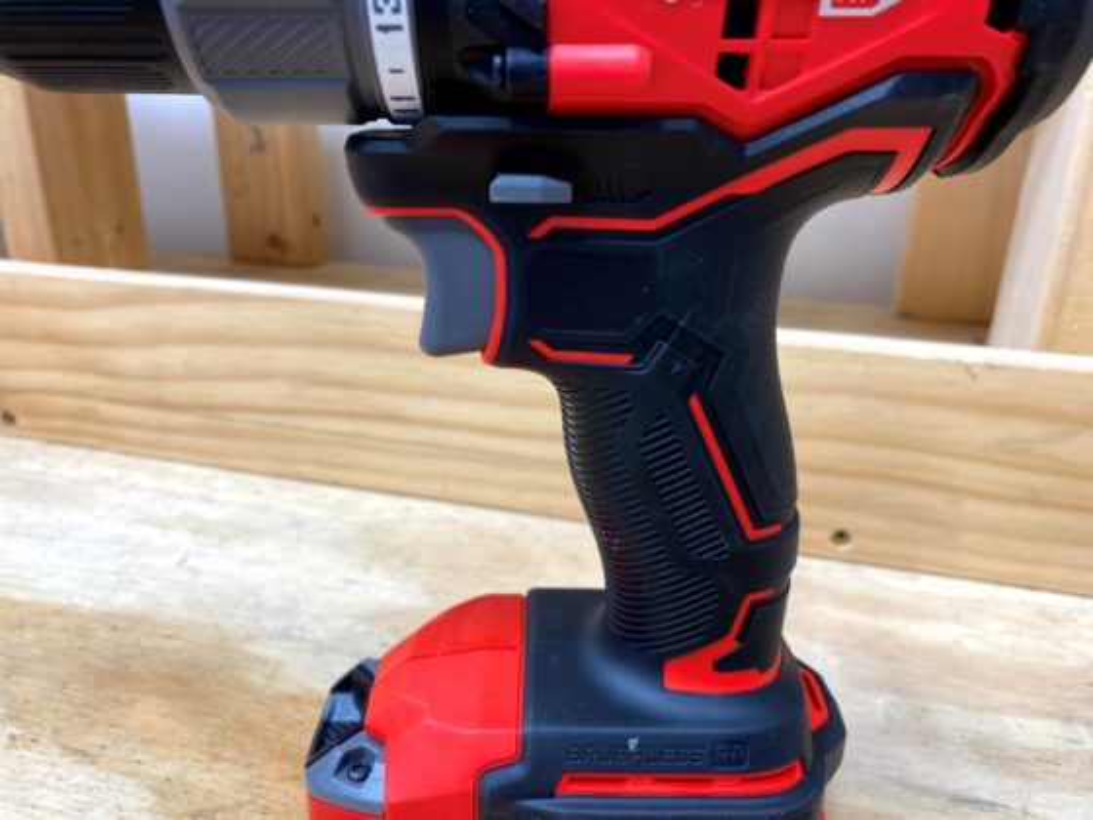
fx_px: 821
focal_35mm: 26
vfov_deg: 53.1
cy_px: 410
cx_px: 546
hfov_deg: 67.3
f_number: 1.8
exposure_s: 1/160
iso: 32
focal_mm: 4.25
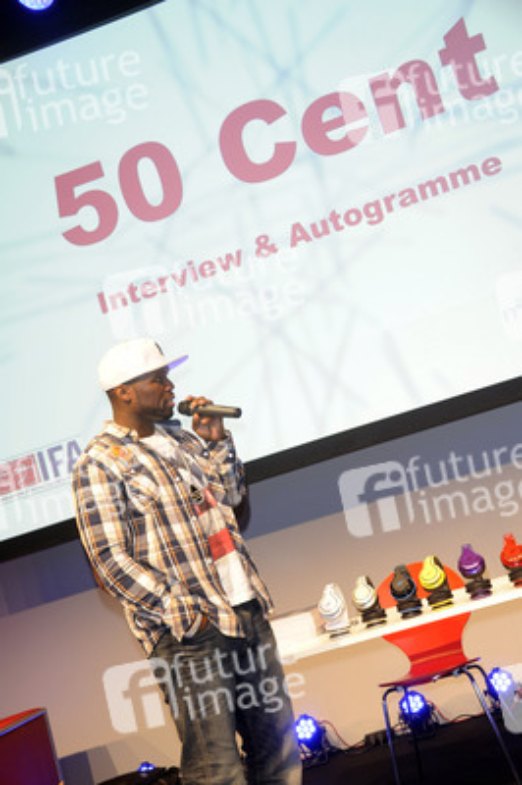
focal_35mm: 55
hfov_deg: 24.6
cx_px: 261
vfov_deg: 36.3
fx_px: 1198
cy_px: 392
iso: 1600
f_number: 5.6
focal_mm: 55
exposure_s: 1/100
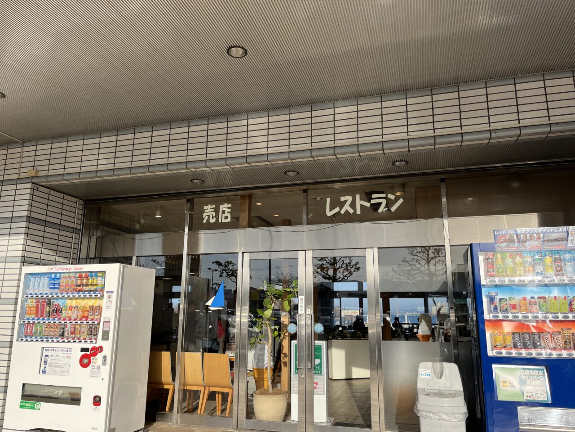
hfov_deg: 67.3
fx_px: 432
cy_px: 216
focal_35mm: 26
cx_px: 288
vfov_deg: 53.1
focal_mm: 5.1
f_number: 1.6
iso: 50
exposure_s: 1/2309
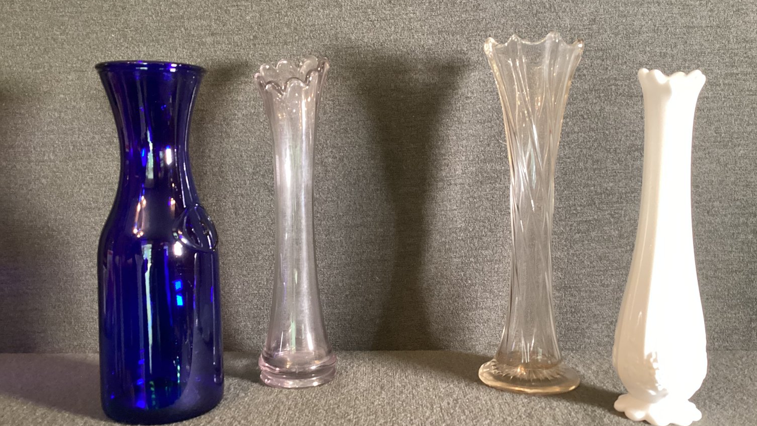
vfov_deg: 34.6
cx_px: 381
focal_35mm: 34
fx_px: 682
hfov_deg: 58.0
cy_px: 225
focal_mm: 3.3
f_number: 2.4
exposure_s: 1/40
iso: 320
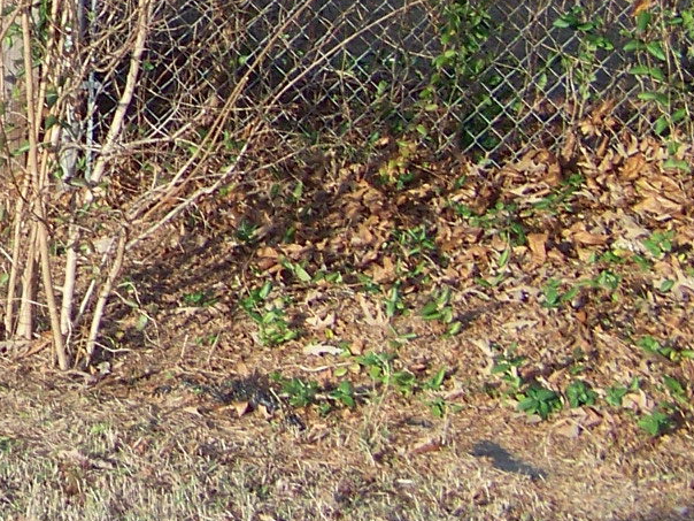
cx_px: -357
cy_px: -26
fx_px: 2446
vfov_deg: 12.0
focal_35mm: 122
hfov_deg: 14.9
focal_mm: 5.85
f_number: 2.8
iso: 64
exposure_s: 1/200
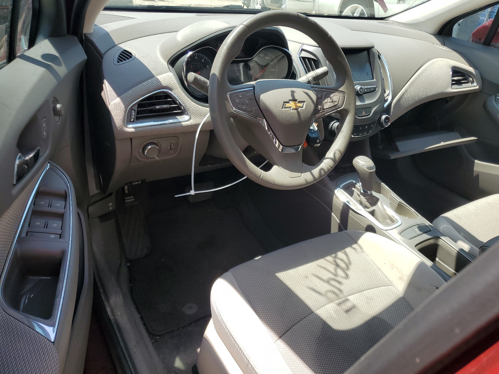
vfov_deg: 53.1
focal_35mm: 26
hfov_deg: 67.3
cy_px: 187
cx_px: 250
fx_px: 375
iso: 50
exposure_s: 1/833
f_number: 1.5
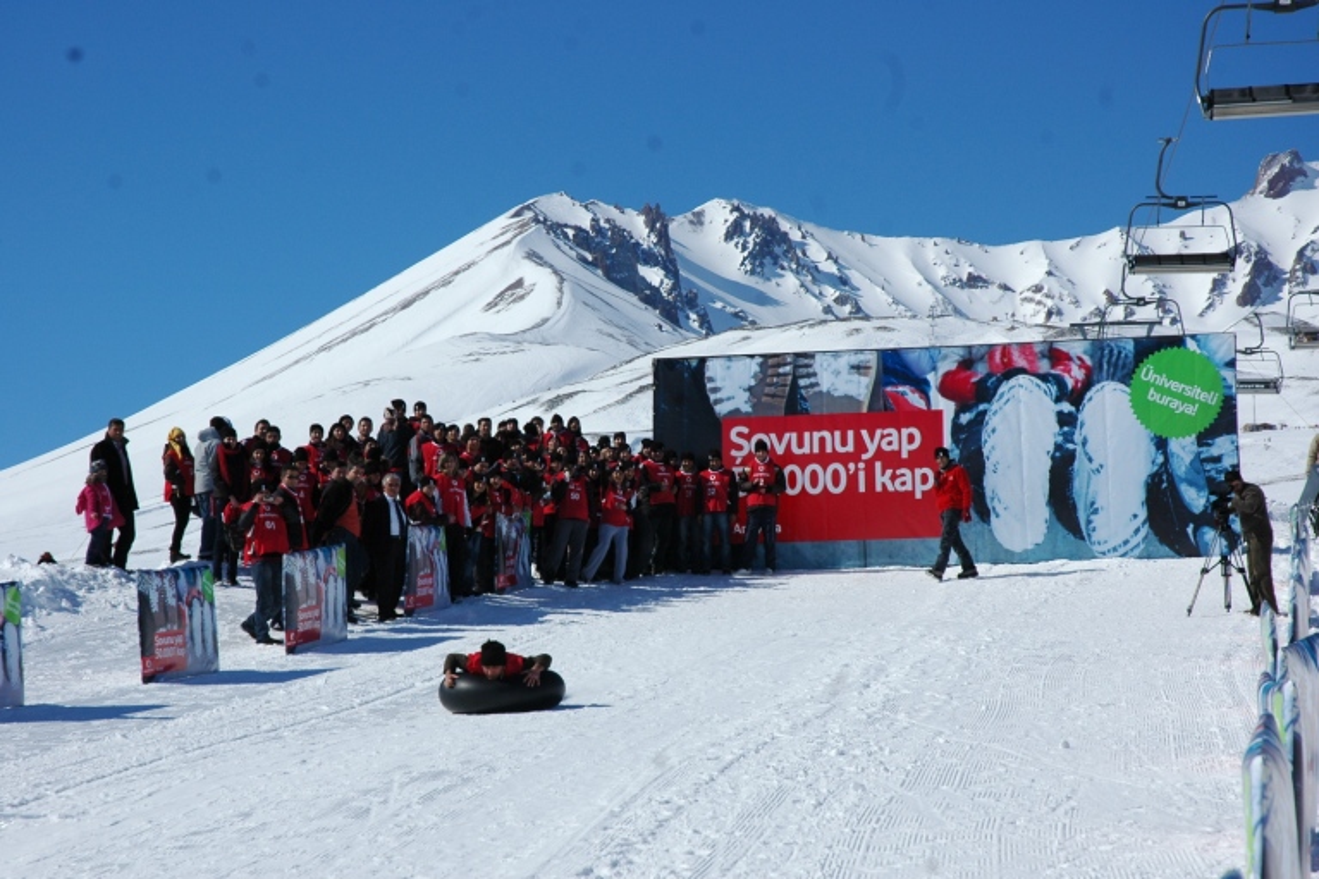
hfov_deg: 22.6
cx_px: 660
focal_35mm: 90
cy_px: 440
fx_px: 3297
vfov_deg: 15.2
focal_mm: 60
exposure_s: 1/1250
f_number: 8
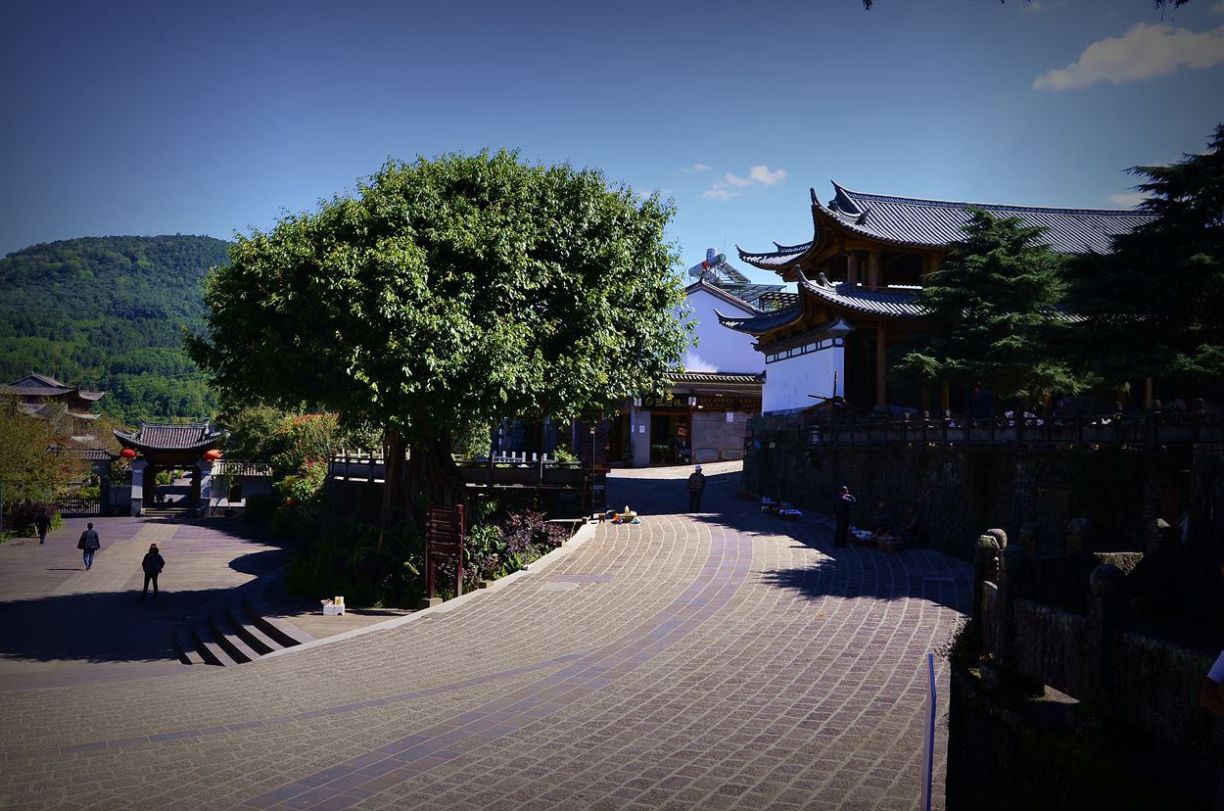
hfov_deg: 62.0
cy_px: 406
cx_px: 612
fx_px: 1018
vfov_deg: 43.4
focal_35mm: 30
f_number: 8
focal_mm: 20
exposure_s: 1/125
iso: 100
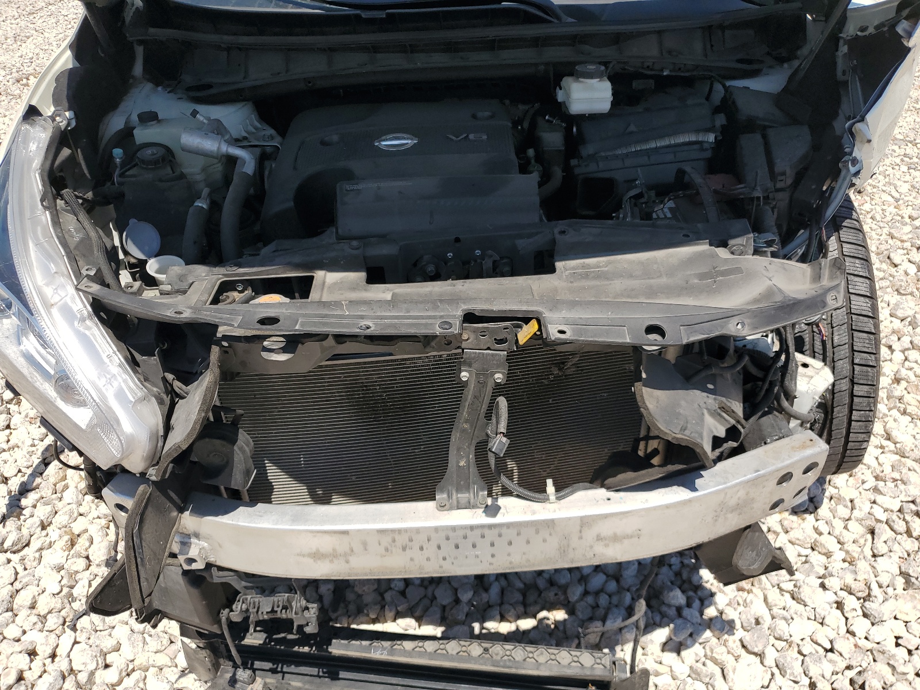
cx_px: 460
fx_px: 691
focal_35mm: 26
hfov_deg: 67.3
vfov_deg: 53.1
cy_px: 345
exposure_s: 1/3333
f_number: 1.5
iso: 50
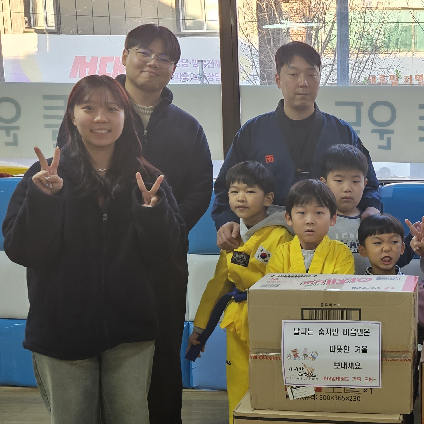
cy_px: 232
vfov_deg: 31.6
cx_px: 440
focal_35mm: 54
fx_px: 748
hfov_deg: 29.2
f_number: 1.8
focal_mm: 5.4
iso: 100
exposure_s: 1/120
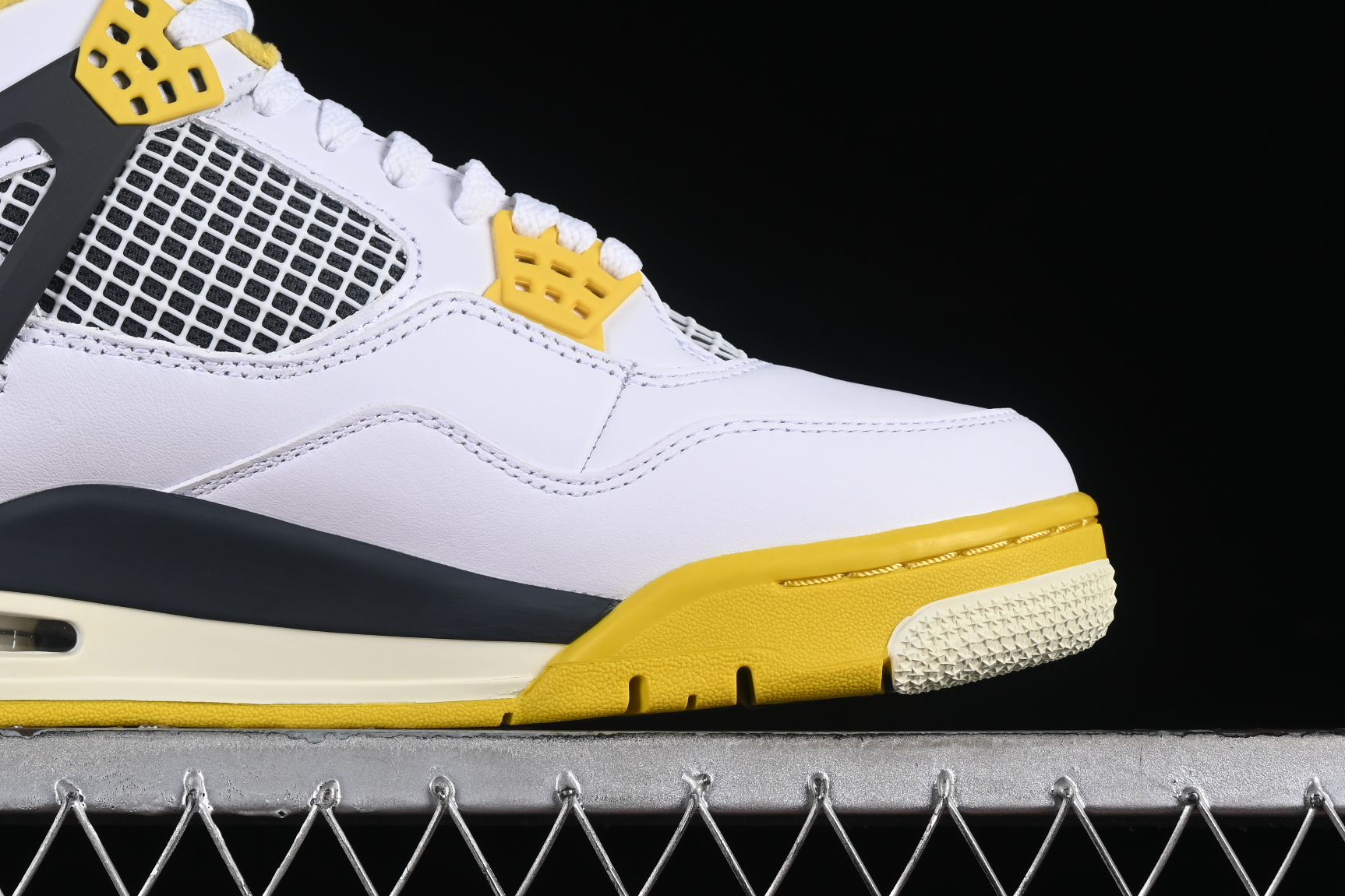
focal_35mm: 121
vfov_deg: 11.3
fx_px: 4520
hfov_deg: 16.8
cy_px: 287
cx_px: 289
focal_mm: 50
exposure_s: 1/80
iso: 160
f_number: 8
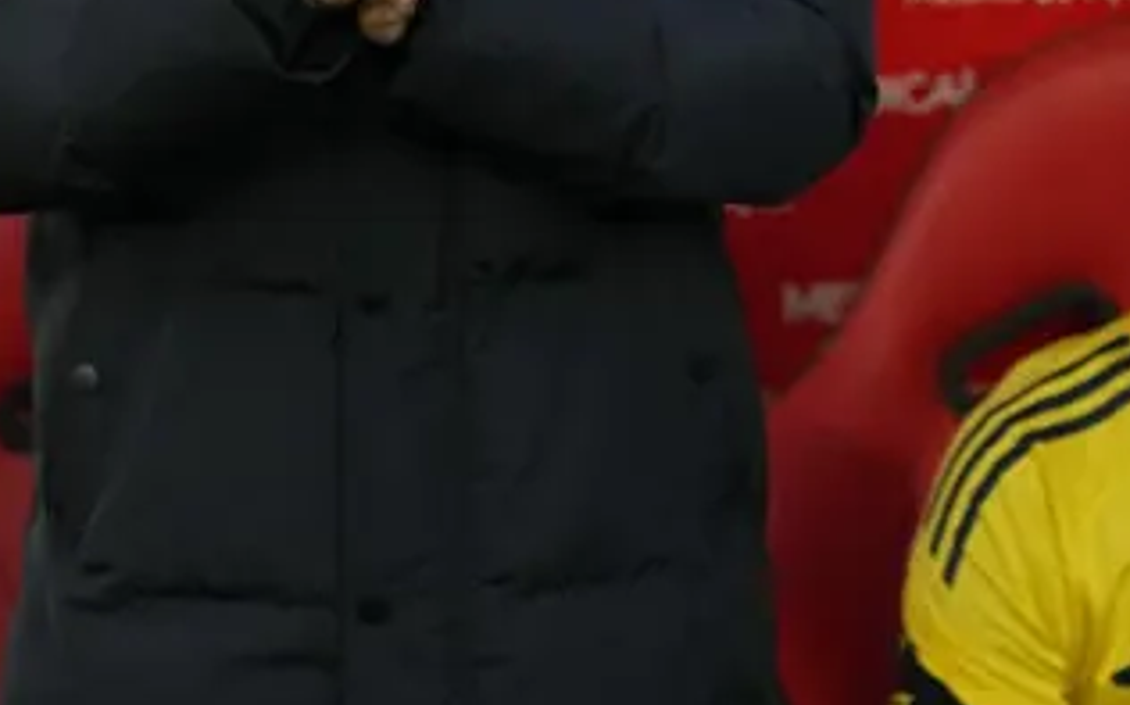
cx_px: 433
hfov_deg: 4.1
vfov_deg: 2.6
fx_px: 15787
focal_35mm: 513
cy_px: -361
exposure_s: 1/2500
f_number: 2.8
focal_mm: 171
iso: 1600
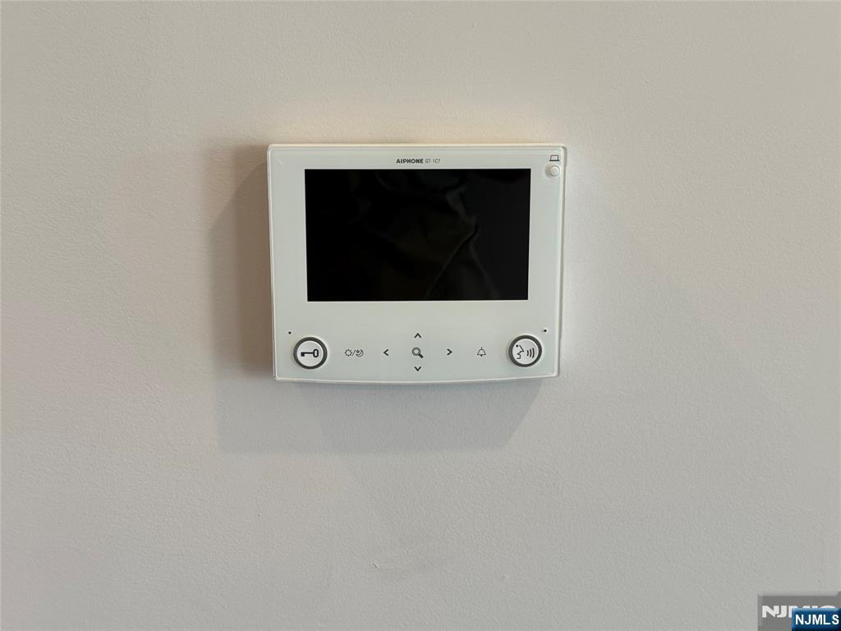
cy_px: 316
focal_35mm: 48
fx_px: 1166
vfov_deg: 30.3
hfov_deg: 39.7
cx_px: 420
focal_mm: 6.76
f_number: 1.78
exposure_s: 1/60
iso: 64
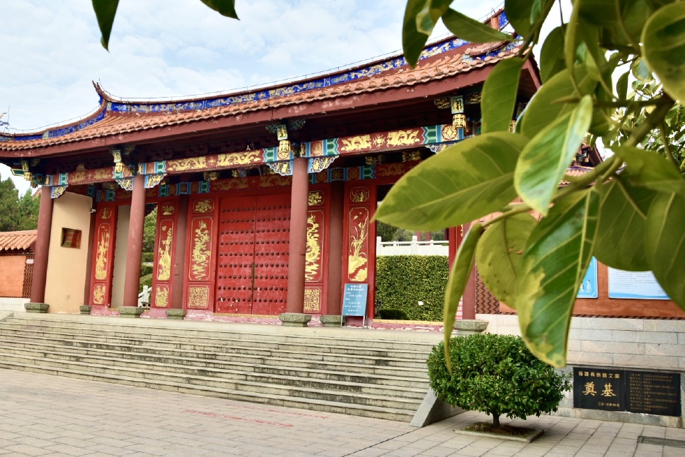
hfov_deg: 56.9
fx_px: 628
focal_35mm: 33
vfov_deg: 40.0
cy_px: 221
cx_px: 283
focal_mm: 18
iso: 250
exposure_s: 1/100
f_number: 8
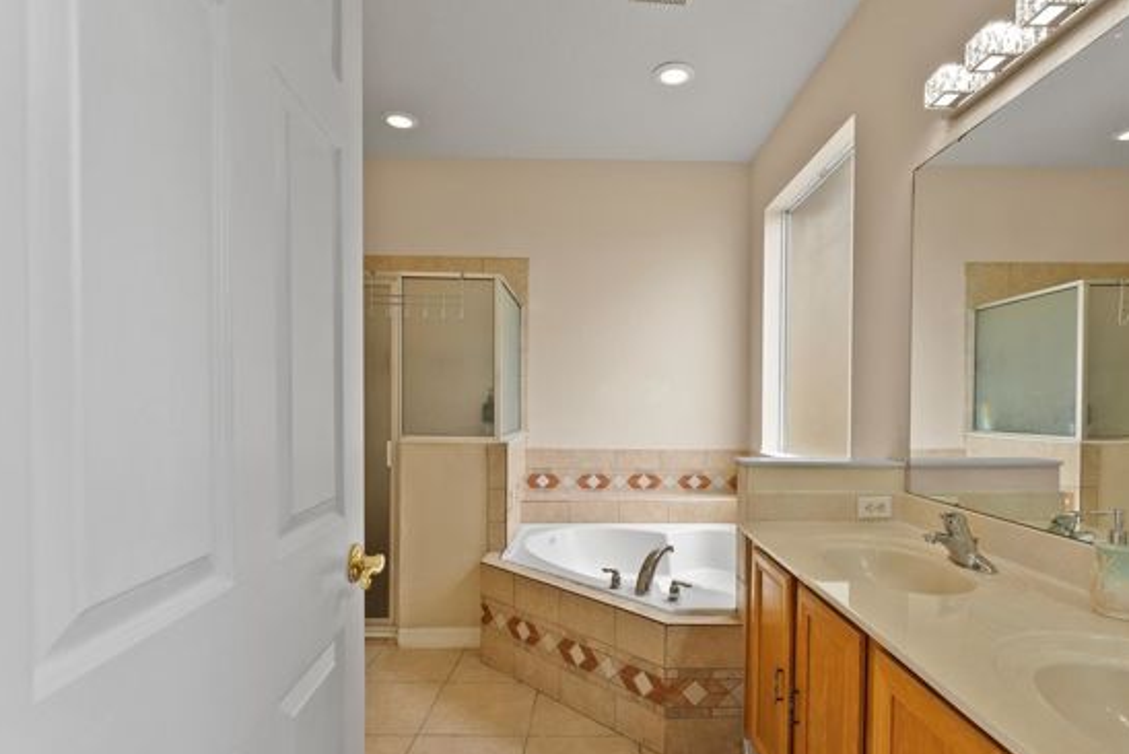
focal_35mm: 18
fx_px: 565
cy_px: 414
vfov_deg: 67.3
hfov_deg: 89.9
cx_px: 596
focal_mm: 14
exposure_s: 1/25
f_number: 7.1
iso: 250
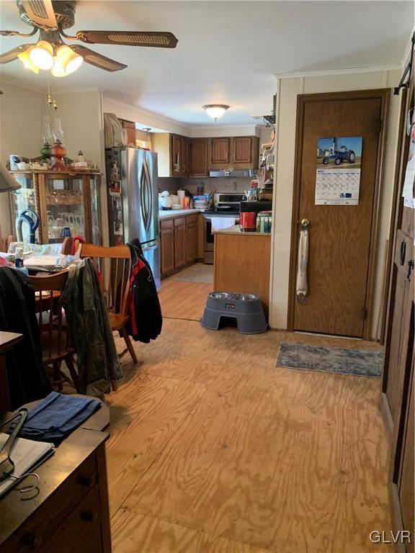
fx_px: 416
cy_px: 276
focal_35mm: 26
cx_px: 208
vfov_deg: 67.3
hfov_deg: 53.1
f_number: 1.8
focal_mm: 4.25
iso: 400
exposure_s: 1/60
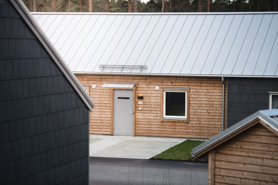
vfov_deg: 11.4
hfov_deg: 17.1
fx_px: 927
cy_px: 92
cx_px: 139
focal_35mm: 120
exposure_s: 1/320
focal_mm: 120
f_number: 2.8
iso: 64
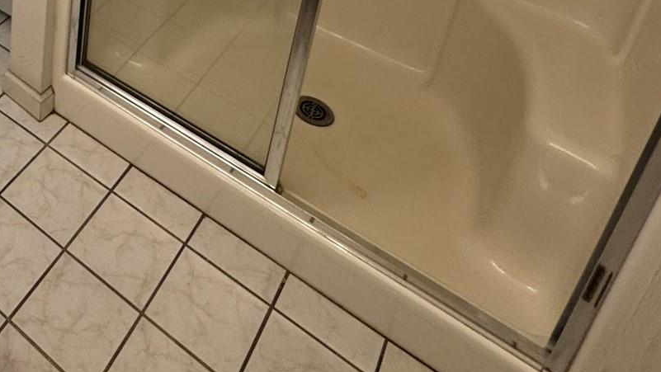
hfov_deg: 43.4
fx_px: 684
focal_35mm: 39
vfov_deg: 23.1
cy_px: -219
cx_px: -15
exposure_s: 1/60
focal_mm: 2.22
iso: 160
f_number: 2.2
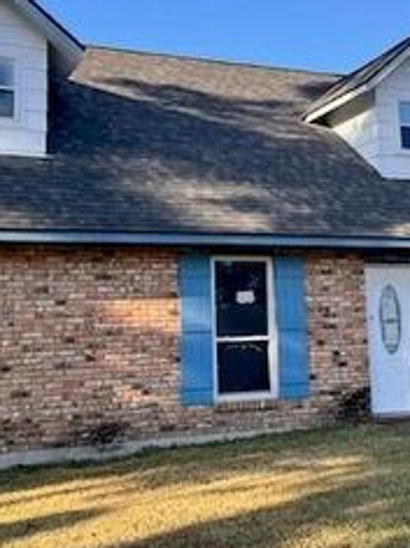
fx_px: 806
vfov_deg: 37.3
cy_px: 211
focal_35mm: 51
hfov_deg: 28.5
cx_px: 219
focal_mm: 6.76
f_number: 1.78
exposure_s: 1/1818
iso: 80
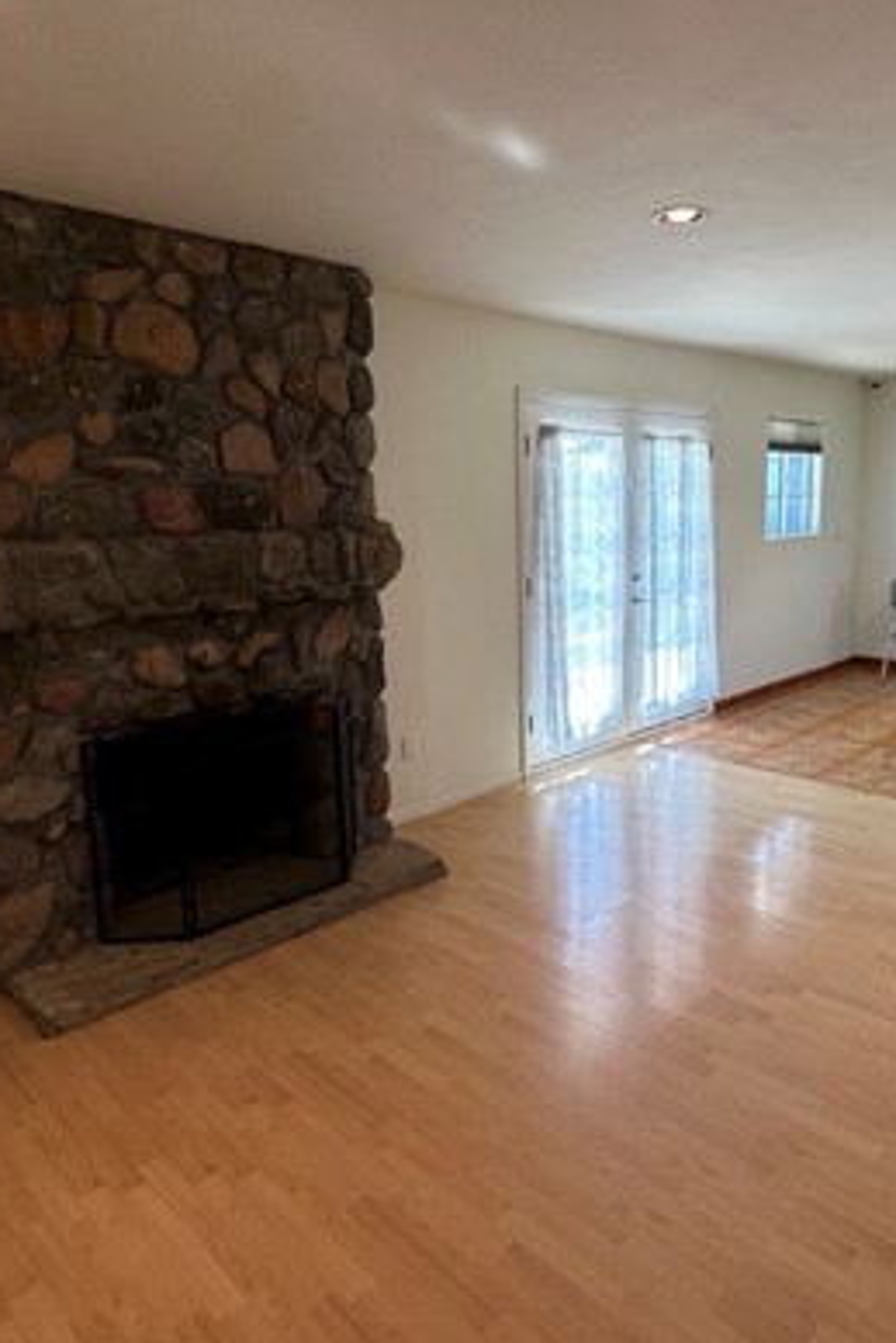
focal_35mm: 24
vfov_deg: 73.7
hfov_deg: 53.0
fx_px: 895
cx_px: 512
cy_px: 633
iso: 100
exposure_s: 1/120
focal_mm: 2.22
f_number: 2.2
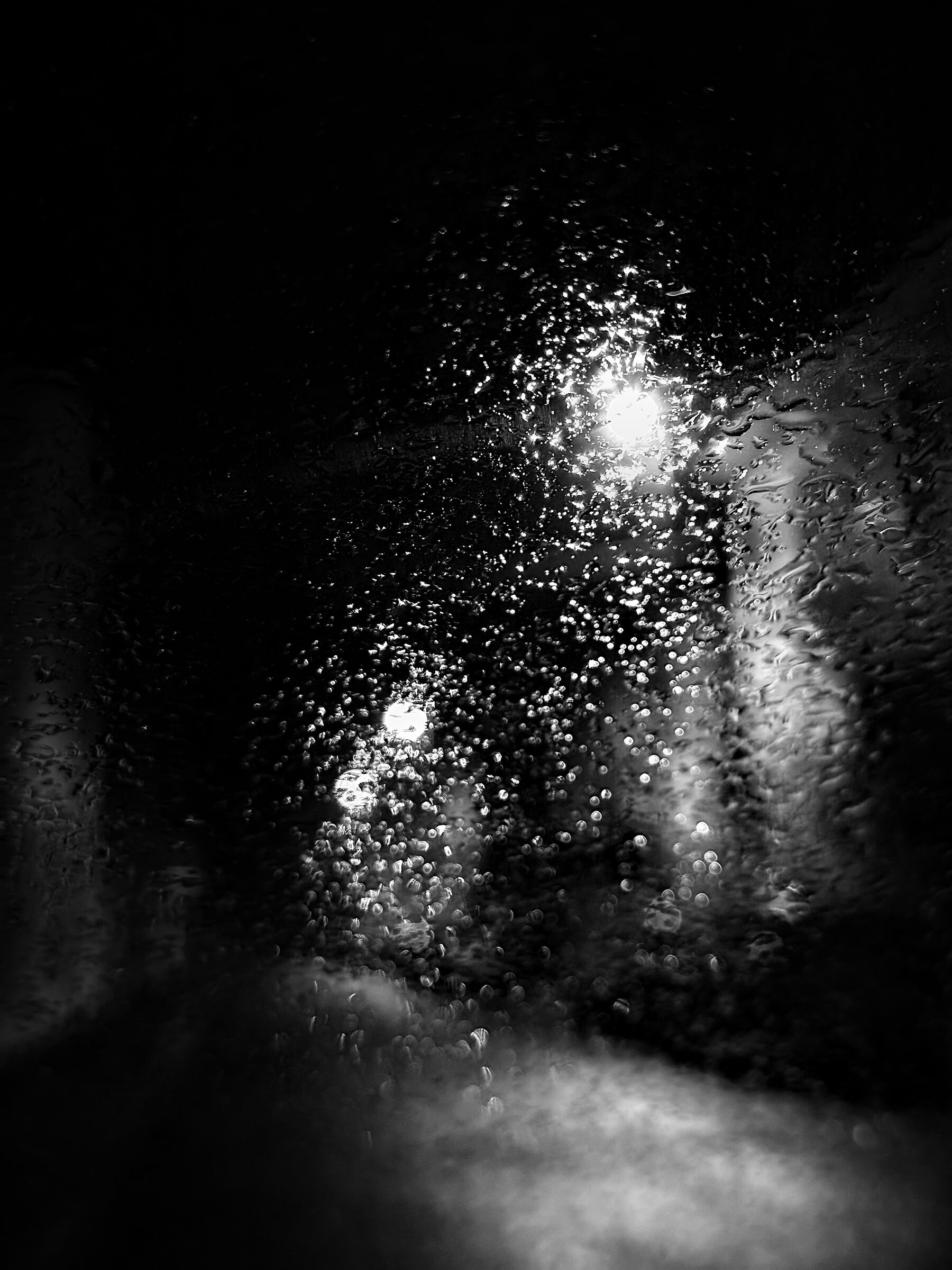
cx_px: 476
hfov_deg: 30.3
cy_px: 635
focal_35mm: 48
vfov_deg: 39.7
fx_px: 1760
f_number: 1.78
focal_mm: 6.76
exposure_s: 1/18
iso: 800
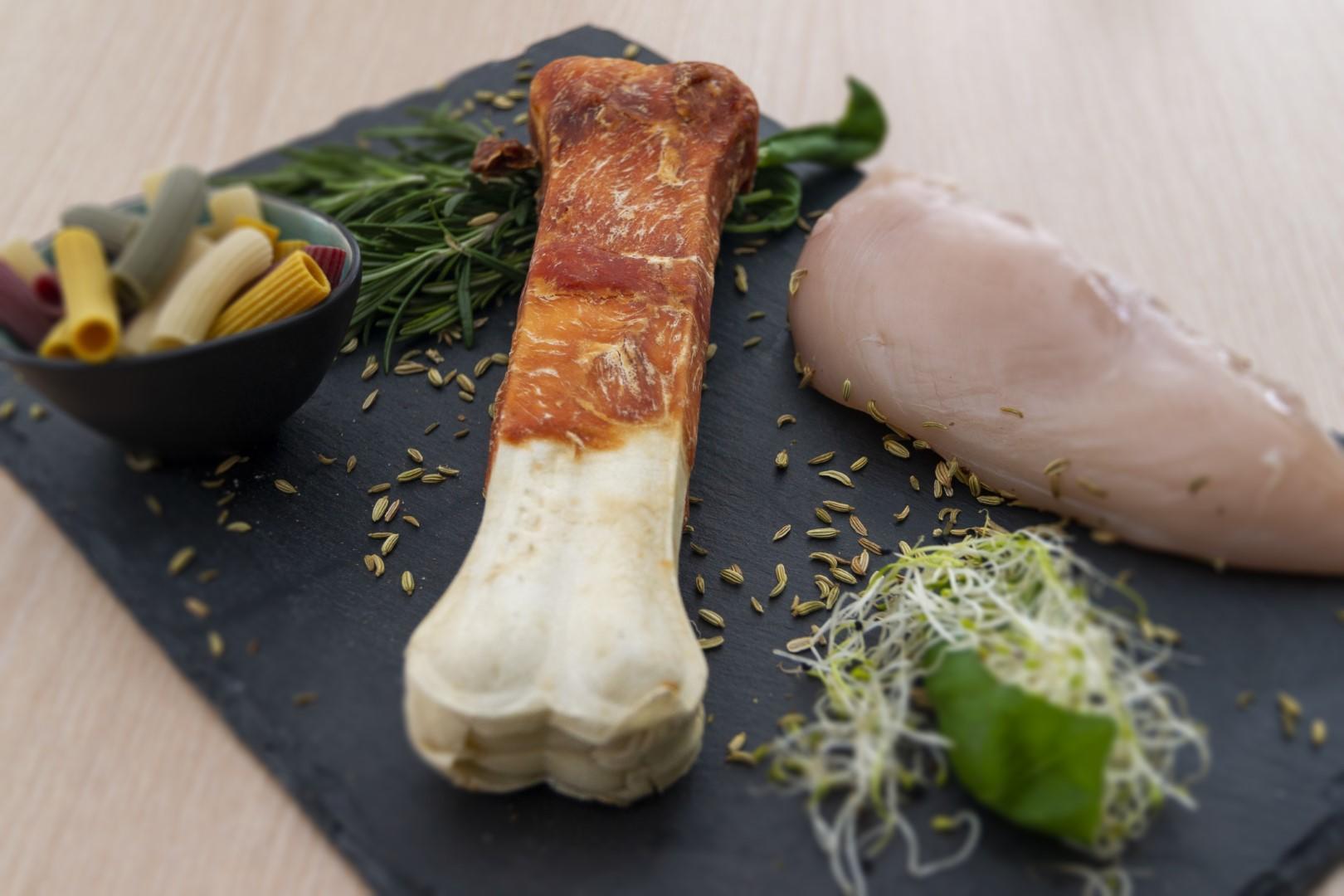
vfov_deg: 29.9
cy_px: 448
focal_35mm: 45
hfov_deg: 43.6
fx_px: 1680
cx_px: 672
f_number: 4.5
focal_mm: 30
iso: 200
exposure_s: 1/200
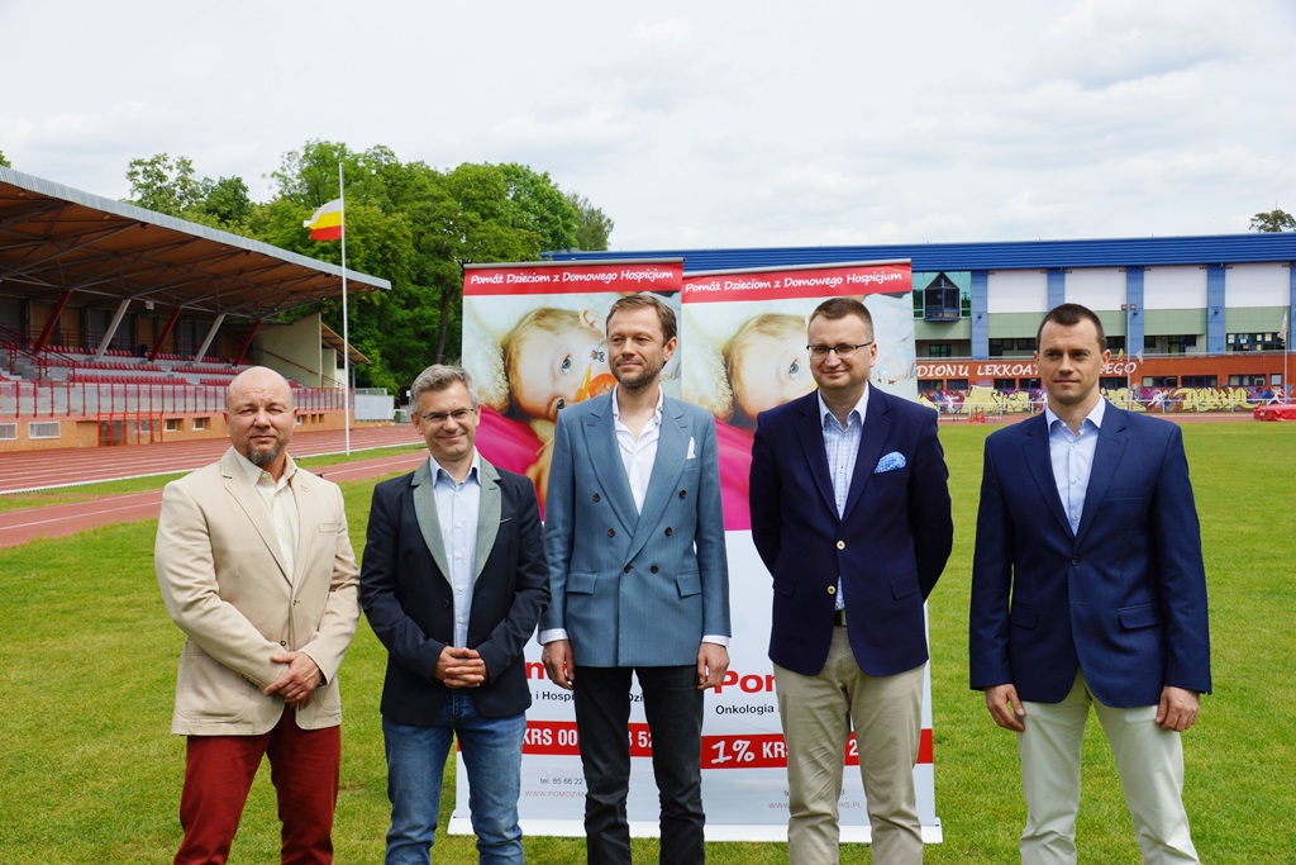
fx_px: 1512
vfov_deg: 31.9
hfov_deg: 46.4
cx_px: 648
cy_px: 432
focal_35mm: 42
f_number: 13
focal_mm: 28
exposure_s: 1/160
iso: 100
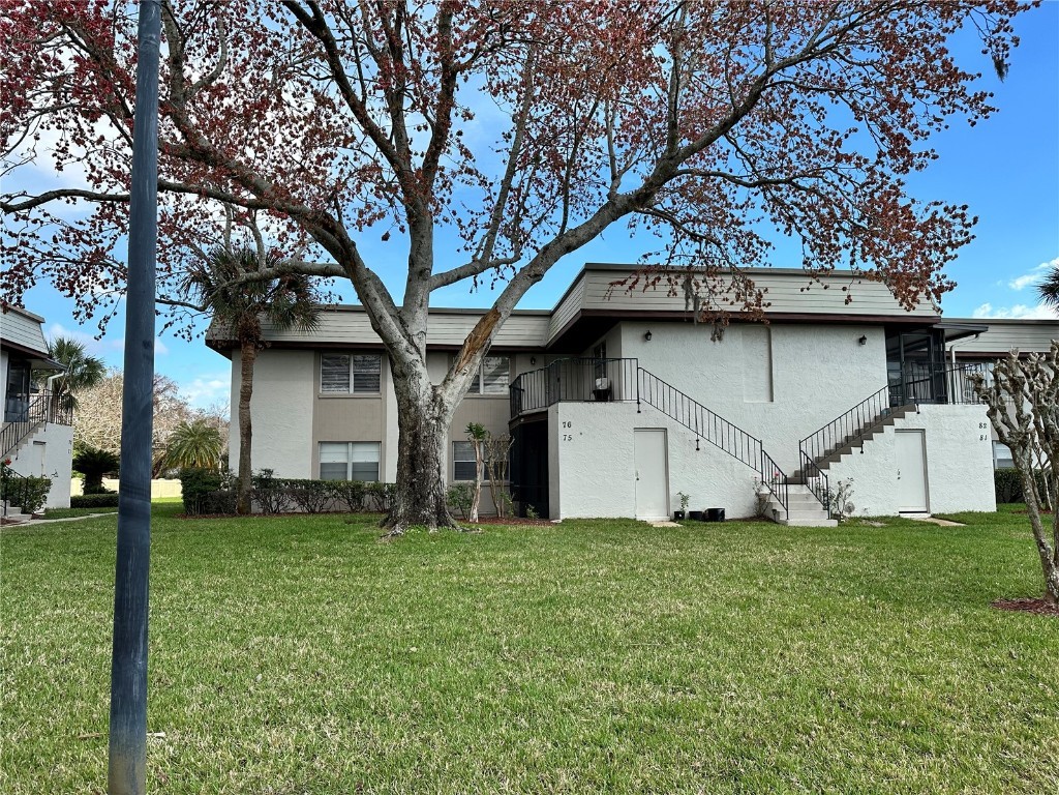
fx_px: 734
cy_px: 398
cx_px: 530
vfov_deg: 56.8
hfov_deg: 71.6
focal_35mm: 24
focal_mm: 6.86
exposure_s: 1/2591
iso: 80
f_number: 1.78
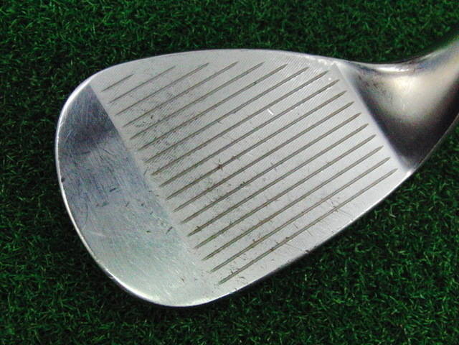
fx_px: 491
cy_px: 172
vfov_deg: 38.7
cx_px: 230
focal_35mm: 37
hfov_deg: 50.1
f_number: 3.6
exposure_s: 1/400
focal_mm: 6.42
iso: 3200
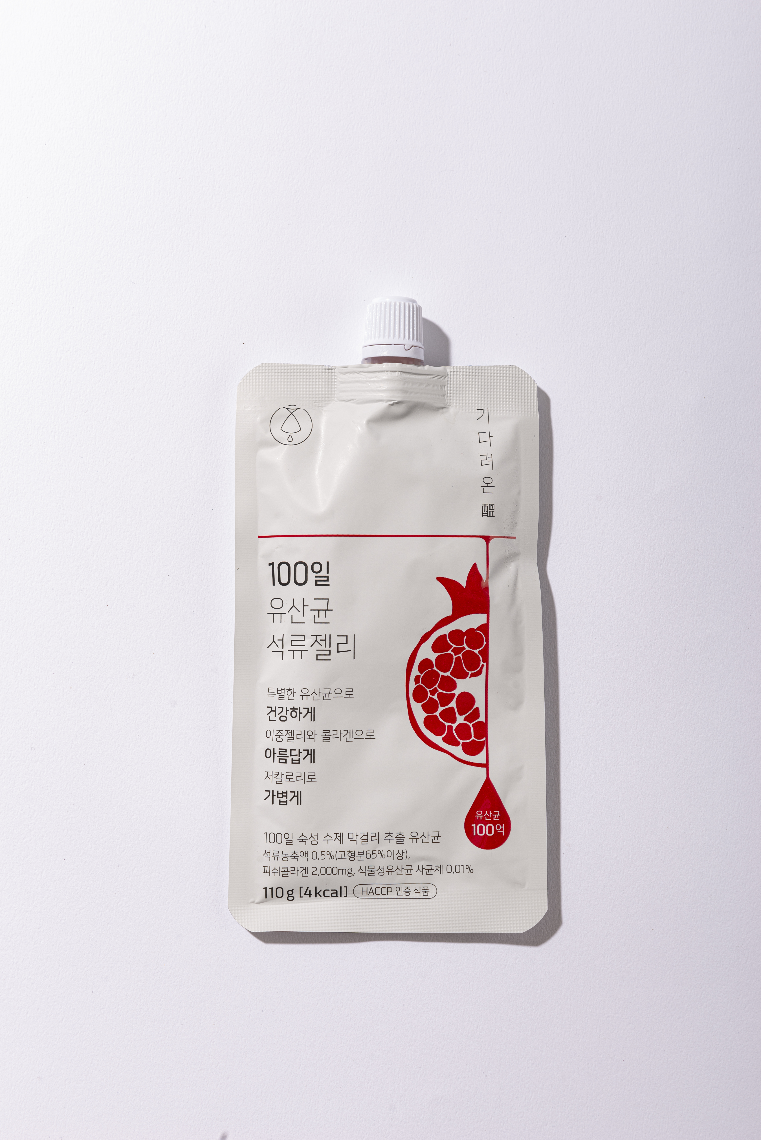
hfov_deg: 19.5
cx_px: 380
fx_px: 2218
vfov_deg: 28.8
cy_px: 570
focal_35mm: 70
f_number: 11
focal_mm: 70
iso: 50
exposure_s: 1/160
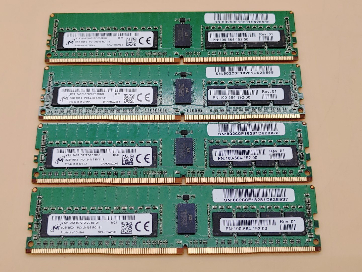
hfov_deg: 45.8
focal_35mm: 41
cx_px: 181
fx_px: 429
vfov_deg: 35.1
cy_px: 136
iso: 50
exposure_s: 1/120
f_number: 1.8
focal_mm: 4.36
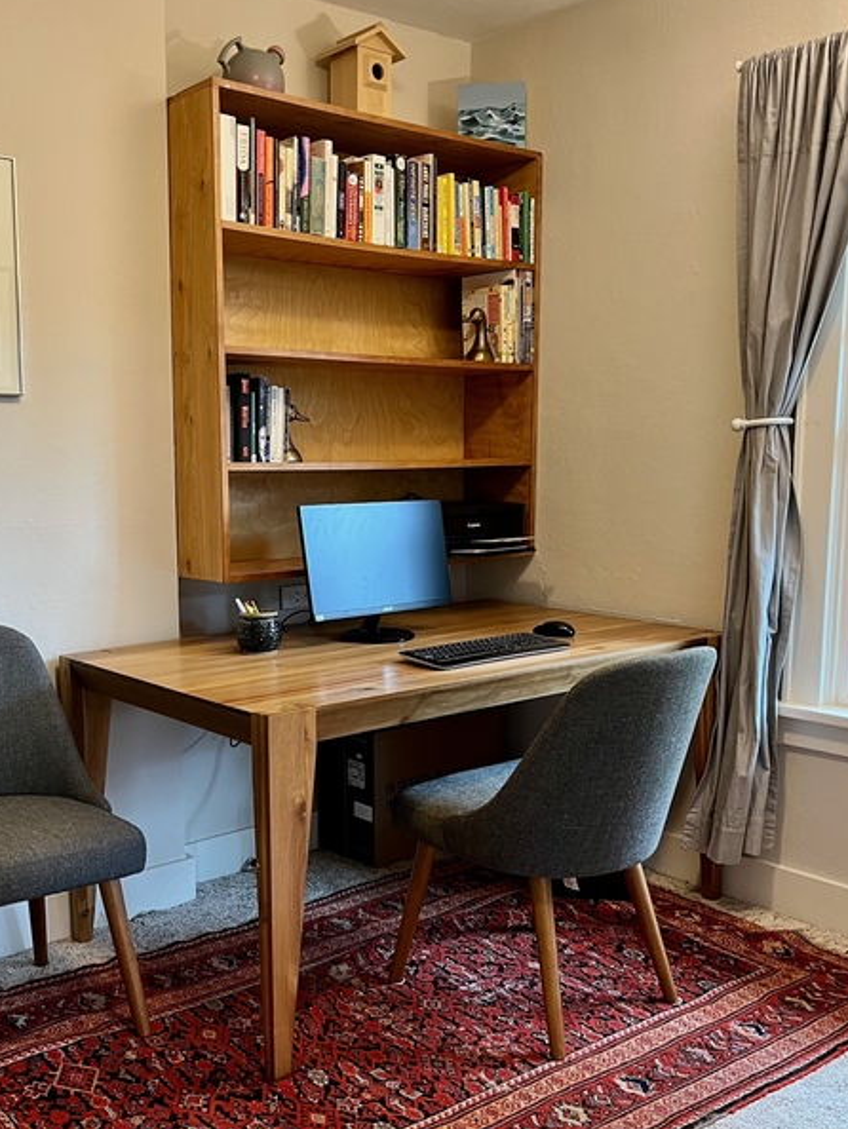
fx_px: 1142
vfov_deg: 52.5
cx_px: 344
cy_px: 610
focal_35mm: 35
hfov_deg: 40.6
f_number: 1.6
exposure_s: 1/60
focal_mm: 5.1
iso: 250
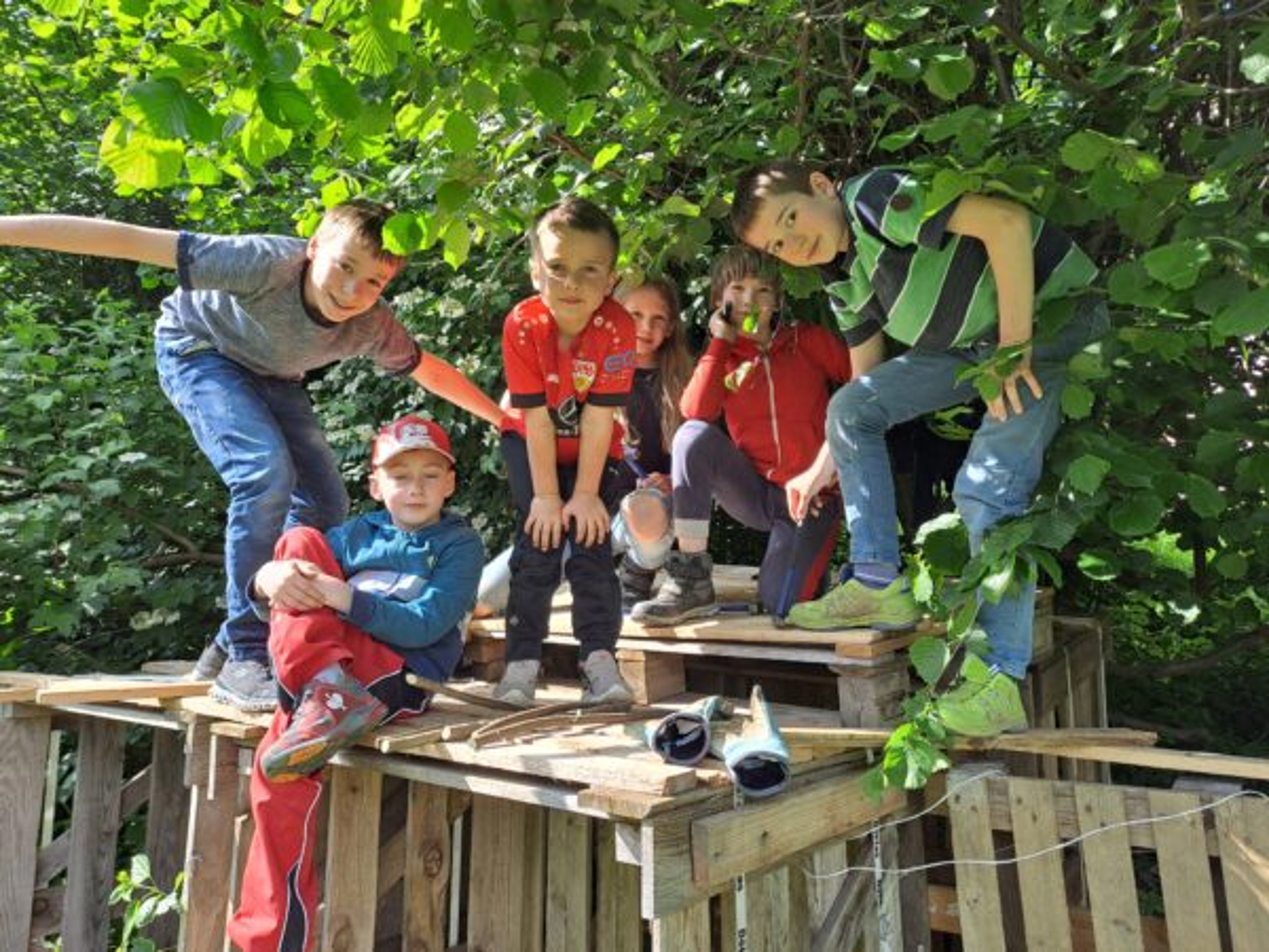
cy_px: 476
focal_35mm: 25
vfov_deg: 54.9
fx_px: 916
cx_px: 634
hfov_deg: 69.4
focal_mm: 4.65
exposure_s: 1/294
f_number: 1.8
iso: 32
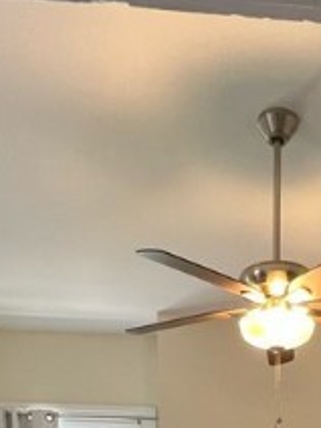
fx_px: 581
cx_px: 276
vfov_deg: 26.2
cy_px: 676
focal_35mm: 47
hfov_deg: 29.8
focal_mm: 1.57
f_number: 1.8
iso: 125
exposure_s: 1/60
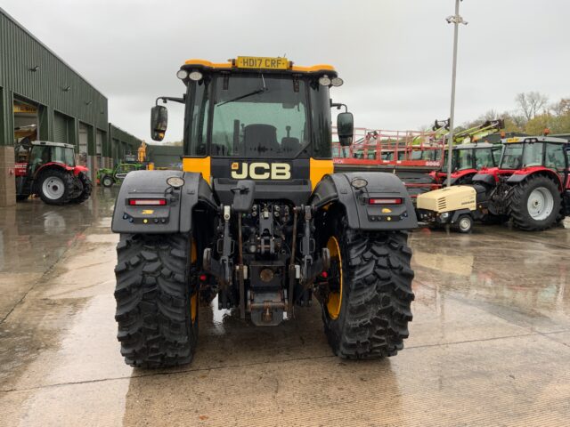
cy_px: 214
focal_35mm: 29
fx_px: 478
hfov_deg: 61.7
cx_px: 285
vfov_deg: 48.2
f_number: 1.8
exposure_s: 1/122
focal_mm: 3
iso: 32
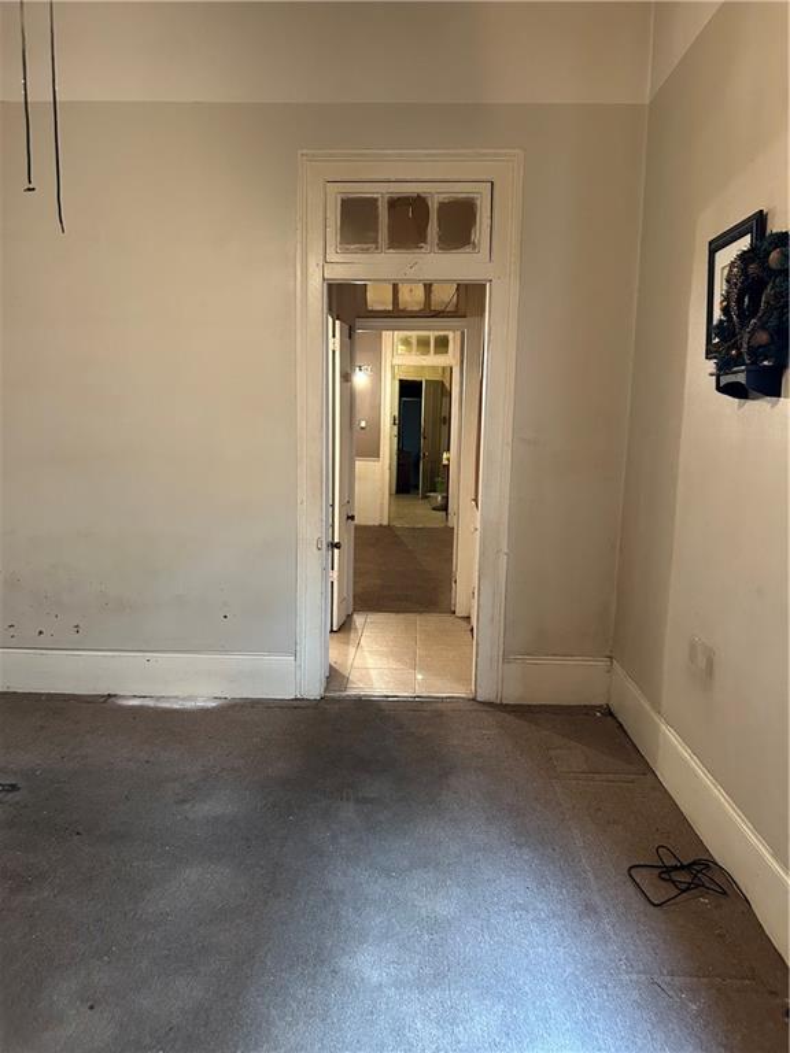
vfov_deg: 67.3
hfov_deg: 53.1
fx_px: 791
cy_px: 526
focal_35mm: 26
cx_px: 395
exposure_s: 1/40
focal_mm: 5.7
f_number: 1.5
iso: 500
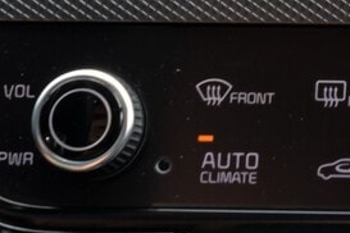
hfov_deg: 5.0
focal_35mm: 401
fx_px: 3898
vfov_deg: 3.4
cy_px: -277
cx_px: 790
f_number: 7.1
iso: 320
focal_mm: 57
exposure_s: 1/25
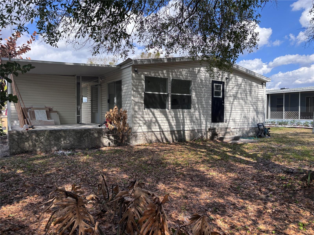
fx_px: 236
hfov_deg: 67.3
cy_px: 118
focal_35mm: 26
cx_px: 157
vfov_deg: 53.1
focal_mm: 5.96
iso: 50
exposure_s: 1/1912
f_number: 1.6
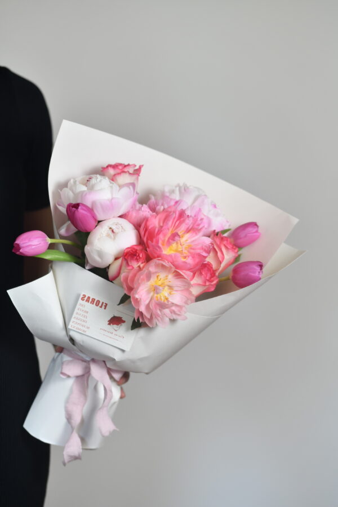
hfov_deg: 13.0
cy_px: 254
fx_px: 1479
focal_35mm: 105
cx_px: 169
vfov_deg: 19.5
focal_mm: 105
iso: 400
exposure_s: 1/200
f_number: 2.8
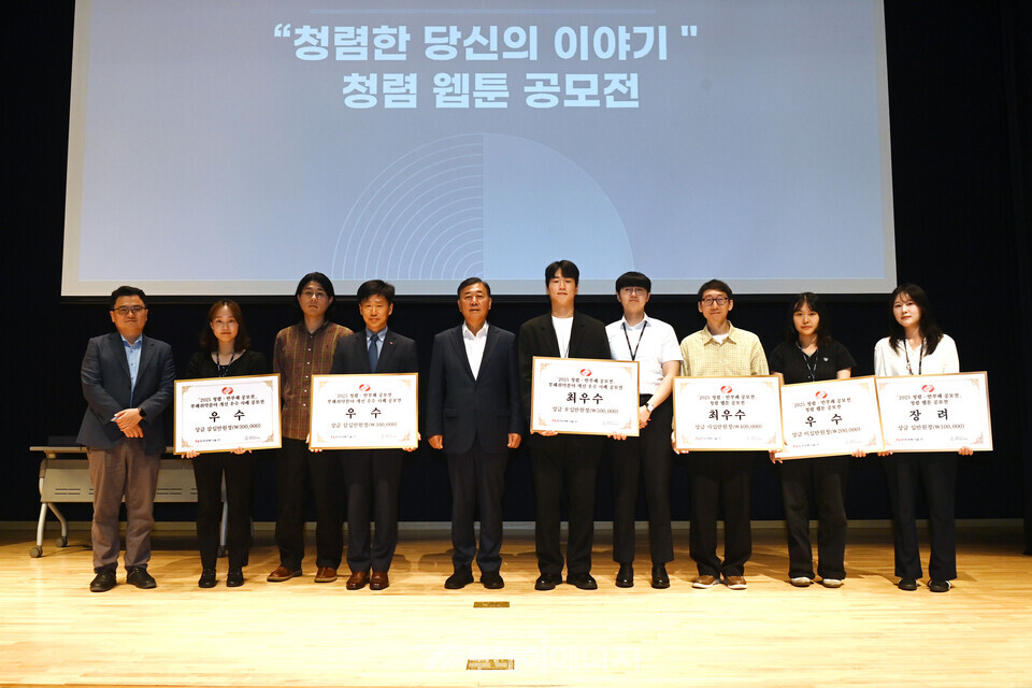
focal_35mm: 29
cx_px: 516
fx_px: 831
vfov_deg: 45.0
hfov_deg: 63.7
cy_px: 344
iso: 800
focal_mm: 29
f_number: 5.6
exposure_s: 1/250
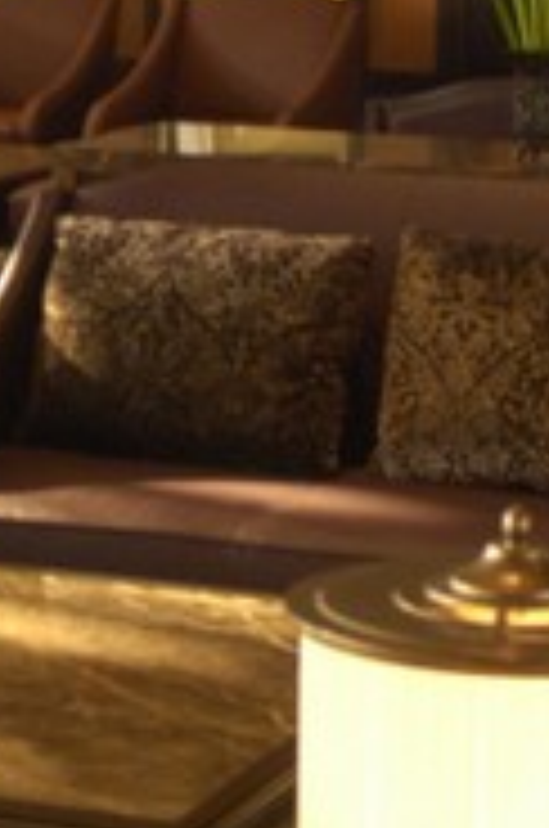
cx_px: 0
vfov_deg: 14.4
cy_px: 54
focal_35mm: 141
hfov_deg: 9.6
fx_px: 3237
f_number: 2.8
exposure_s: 1/50
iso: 500
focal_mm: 24
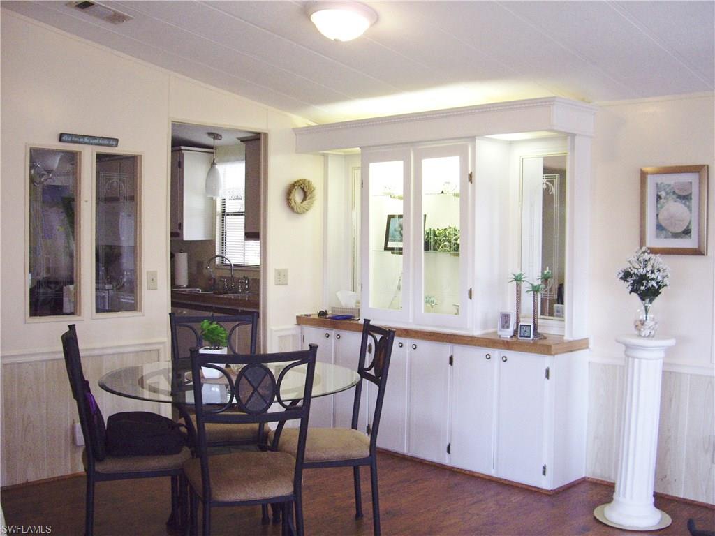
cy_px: 268
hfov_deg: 49.0
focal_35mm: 38
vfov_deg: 37.7
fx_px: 785
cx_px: 358
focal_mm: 7.9
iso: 200
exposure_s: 1/60
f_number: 2.8
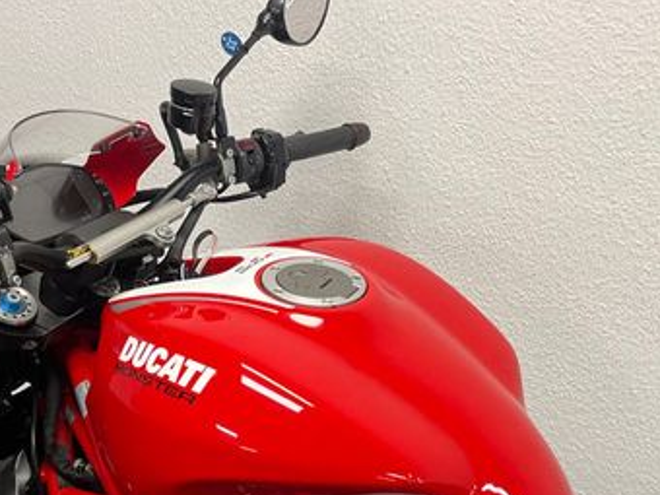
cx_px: 311
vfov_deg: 28.7
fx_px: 934
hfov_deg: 38.9
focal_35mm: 49
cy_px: 429
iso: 125
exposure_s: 1/100
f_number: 1.6
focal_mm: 5.1
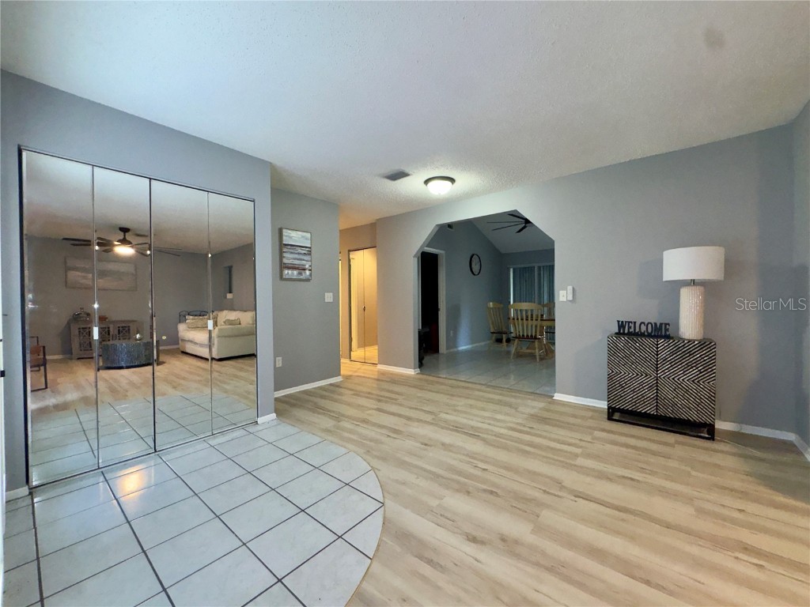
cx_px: 405
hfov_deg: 102.1
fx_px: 328
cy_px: 304
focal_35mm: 14
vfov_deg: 85.7
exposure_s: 1/60
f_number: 2.2
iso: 400
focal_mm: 2.22
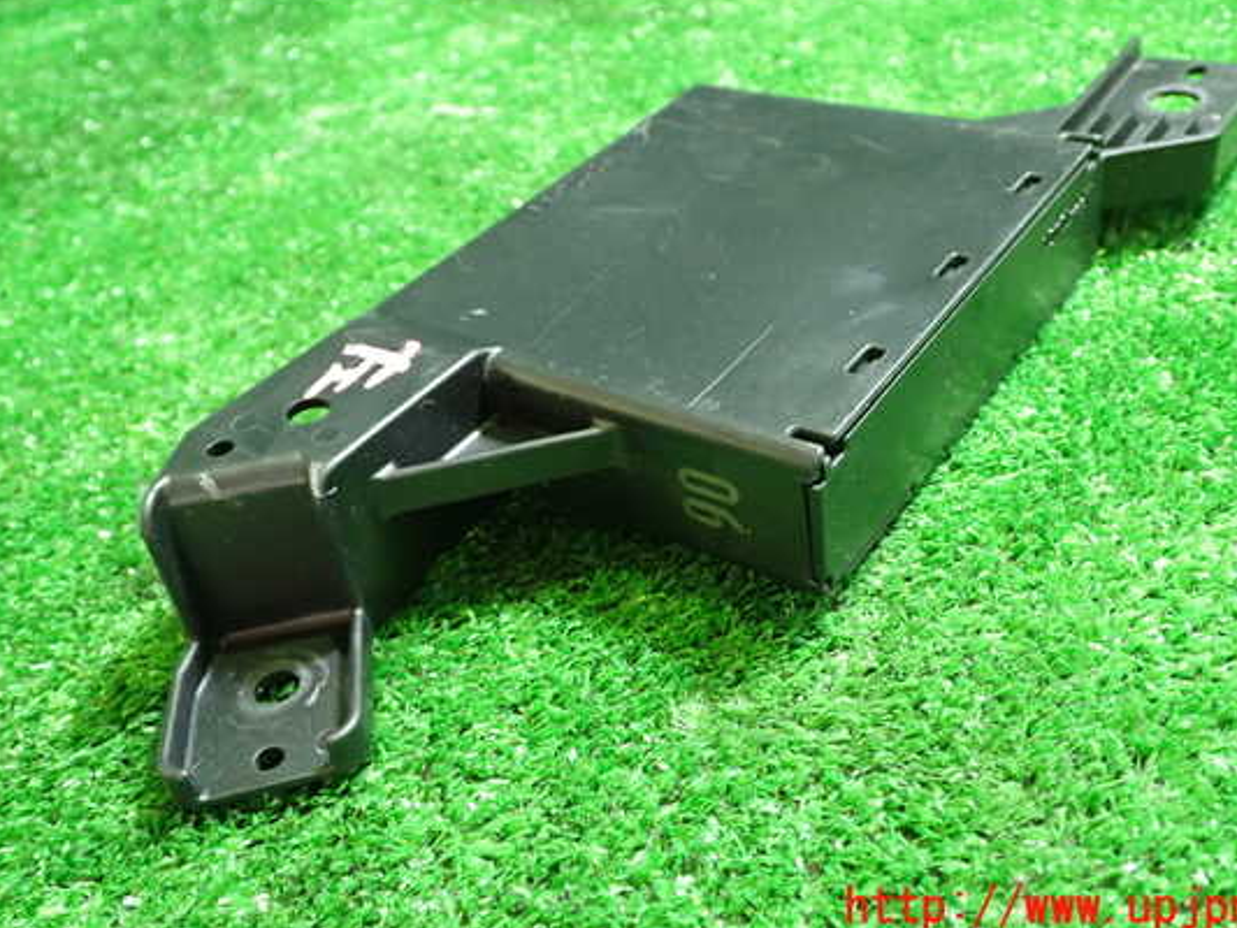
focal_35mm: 36
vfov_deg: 39.6
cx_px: 673
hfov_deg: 51.3
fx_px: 1287
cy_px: 415
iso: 640
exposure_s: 1/30
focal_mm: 5.79
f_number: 2.4
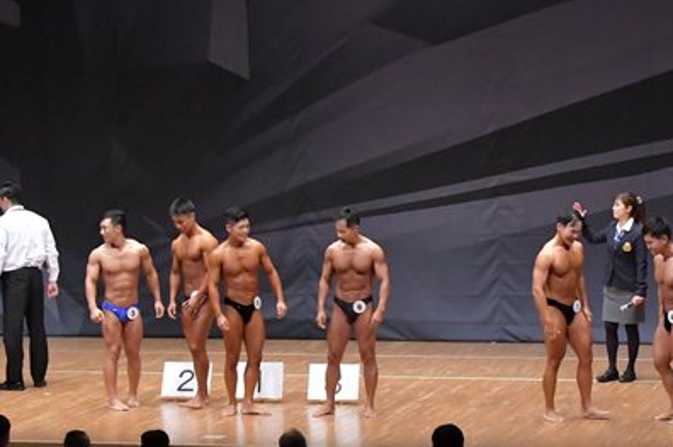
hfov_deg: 14.6
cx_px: 427
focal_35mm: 141
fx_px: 2633
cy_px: 301
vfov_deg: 9.7
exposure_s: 1/400
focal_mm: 48
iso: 8000
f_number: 5.6
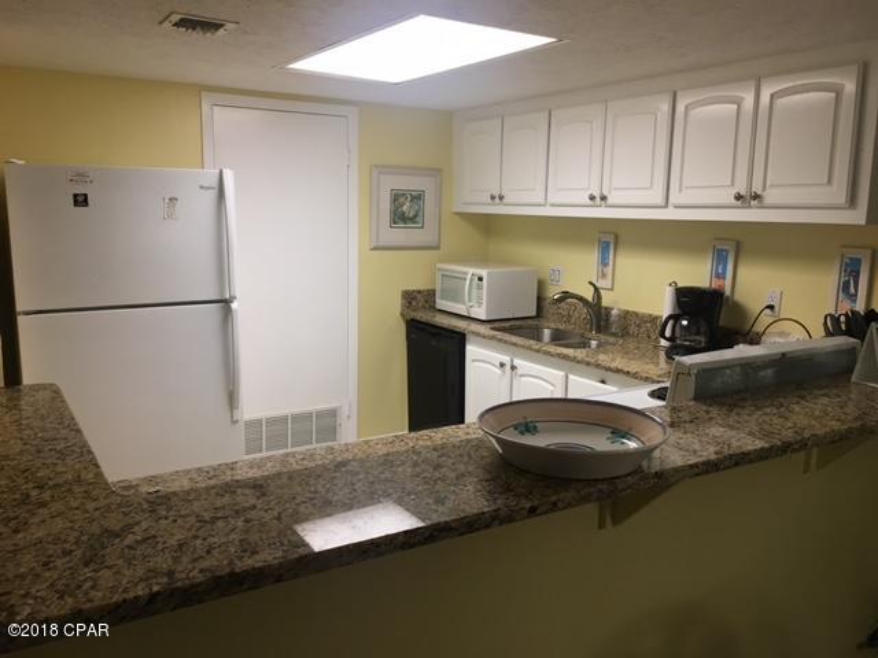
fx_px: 736
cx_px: 439
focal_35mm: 29
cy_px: 329
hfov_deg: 61.7
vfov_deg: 48.2
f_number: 2.2
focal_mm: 4.15
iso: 40
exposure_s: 1/30
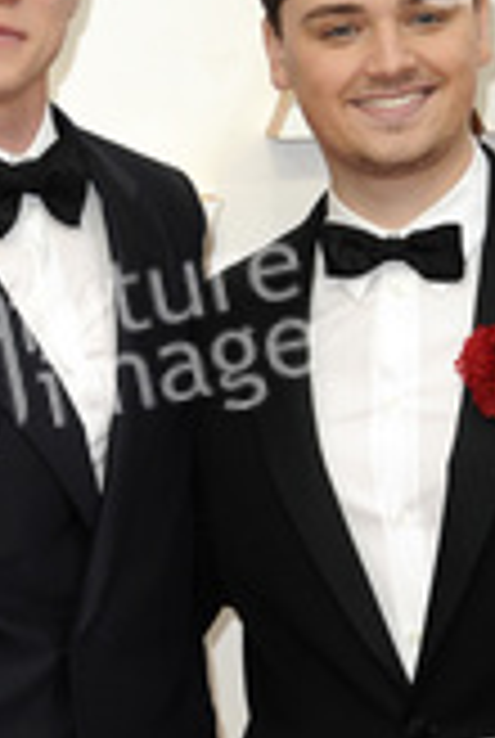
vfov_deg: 9.4
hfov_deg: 6.3
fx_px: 4498
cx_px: 218
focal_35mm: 219
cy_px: 576
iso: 1000
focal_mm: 90
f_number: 6.3
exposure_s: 1/250
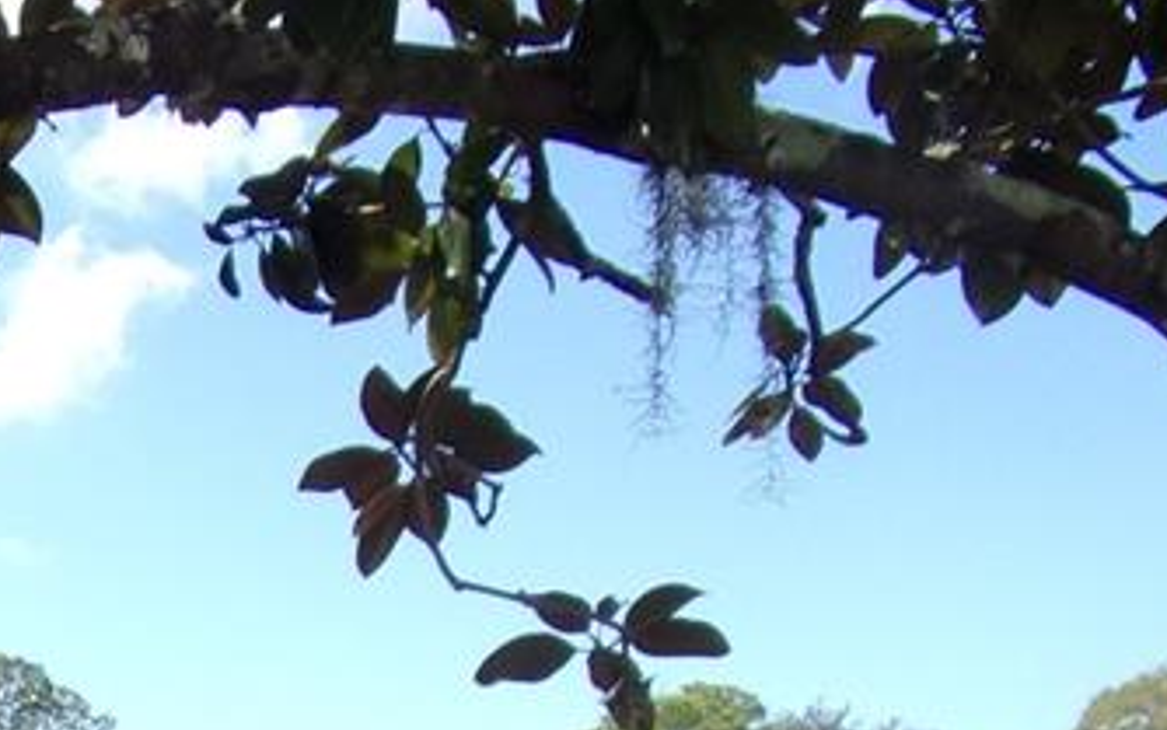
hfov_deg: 23.7
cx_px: -300
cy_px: 1153
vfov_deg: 15.3
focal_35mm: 78
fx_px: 2482
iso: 80
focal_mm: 4.3
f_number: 3.3
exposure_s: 1/600
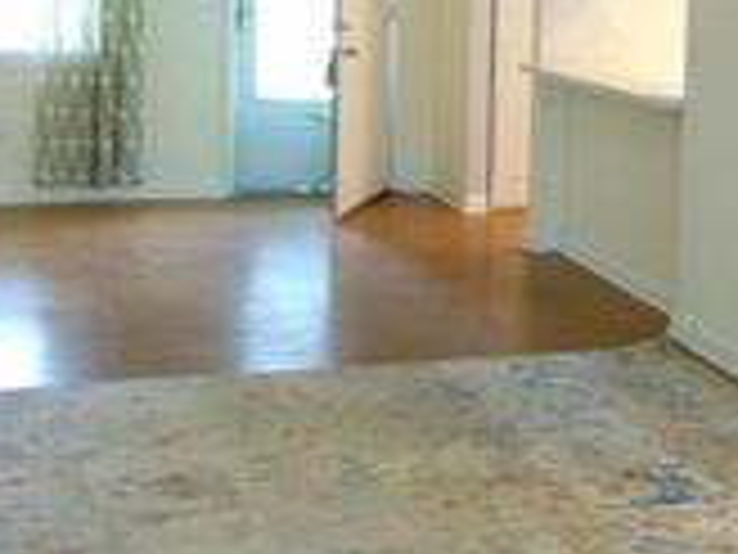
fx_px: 1386
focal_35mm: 65
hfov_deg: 29.8
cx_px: 439
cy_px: -9
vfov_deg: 21.7
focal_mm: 4.5
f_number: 3
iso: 400
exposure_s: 1/20
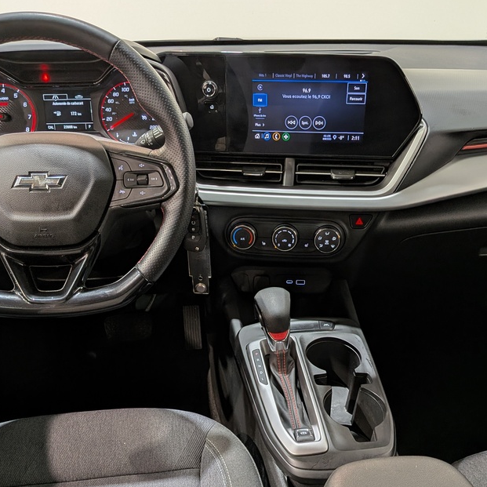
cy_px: 296
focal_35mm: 35
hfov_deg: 47.2
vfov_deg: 46.9
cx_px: 264
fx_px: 557
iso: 44
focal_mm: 4.53
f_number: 1.7
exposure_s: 1/25
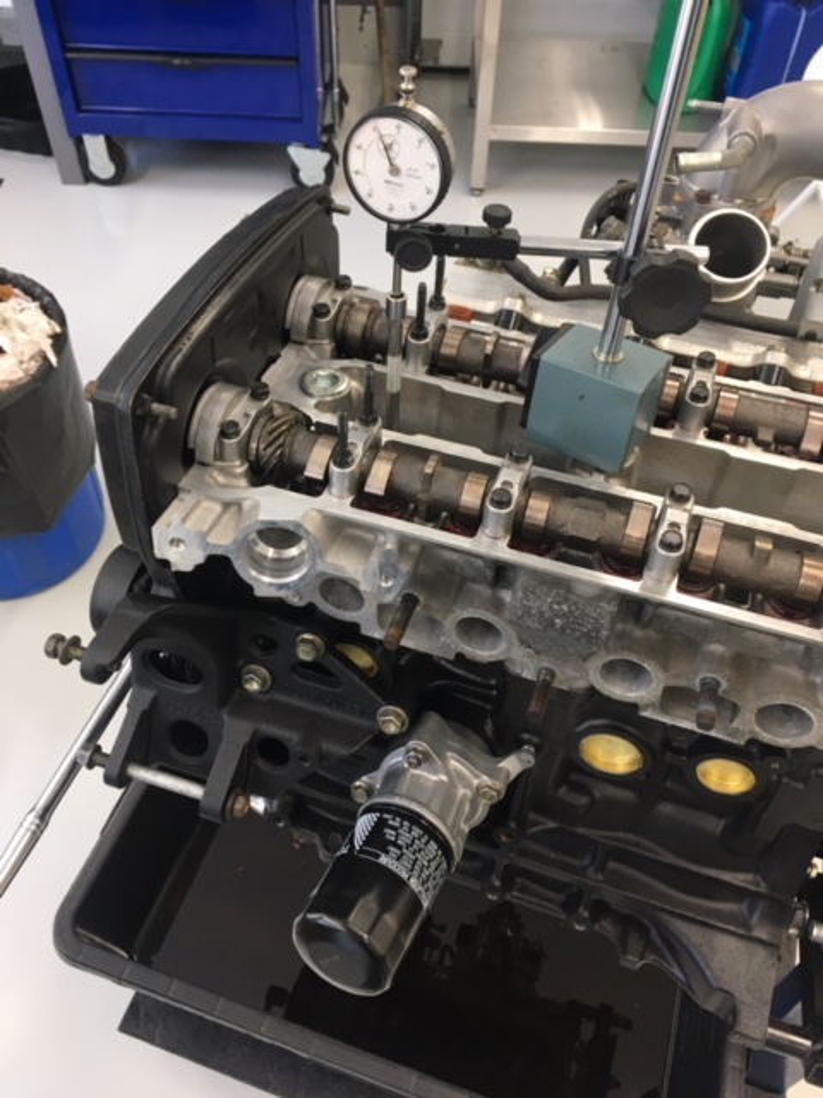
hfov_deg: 48.2
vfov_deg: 61.7
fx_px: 919
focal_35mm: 29
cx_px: 412
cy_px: 549
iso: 40
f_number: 2.2
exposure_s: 1/33
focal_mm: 4.15
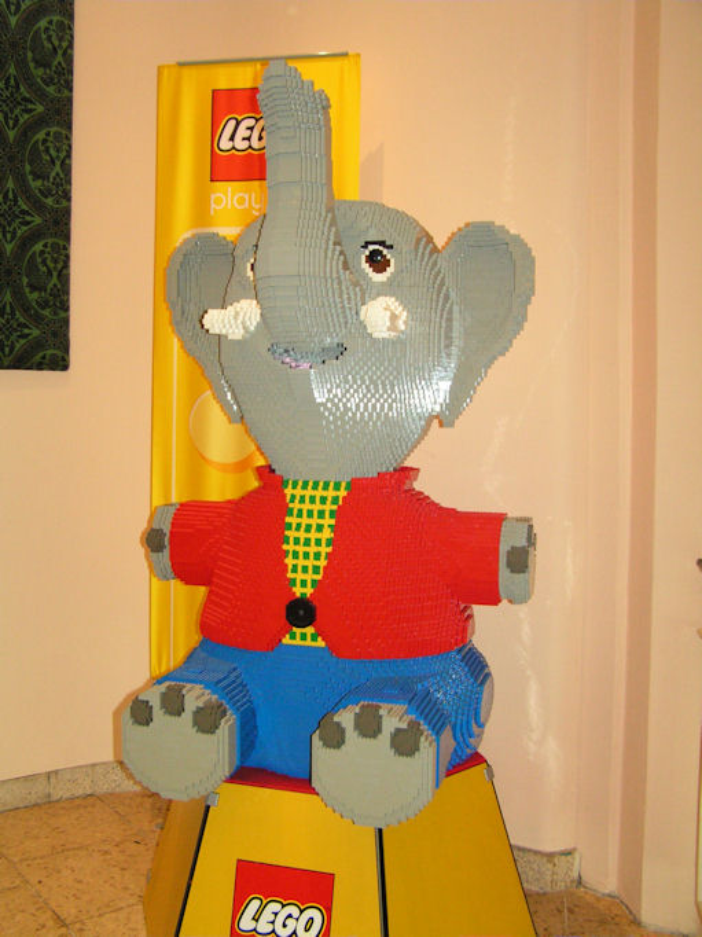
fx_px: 1028
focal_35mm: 38
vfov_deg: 49.0
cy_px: 468
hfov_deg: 37.7
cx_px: 351
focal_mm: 6.3
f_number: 2.8
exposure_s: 1/40
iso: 200
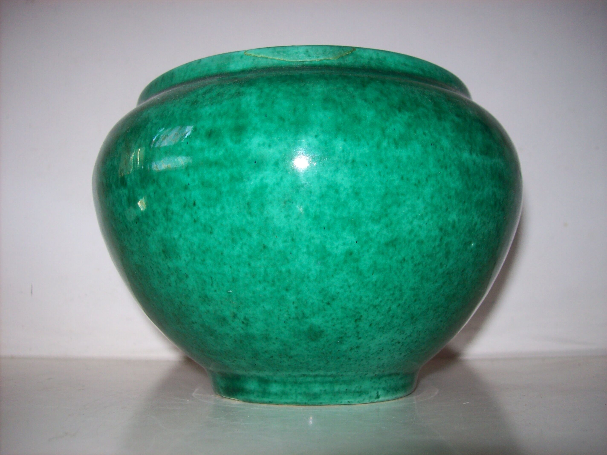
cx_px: 304
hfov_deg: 51.4
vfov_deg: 39.6
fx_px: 631
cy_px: 228
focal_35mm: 36
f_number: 2.7
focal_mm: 6
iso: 80
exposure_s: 1/64
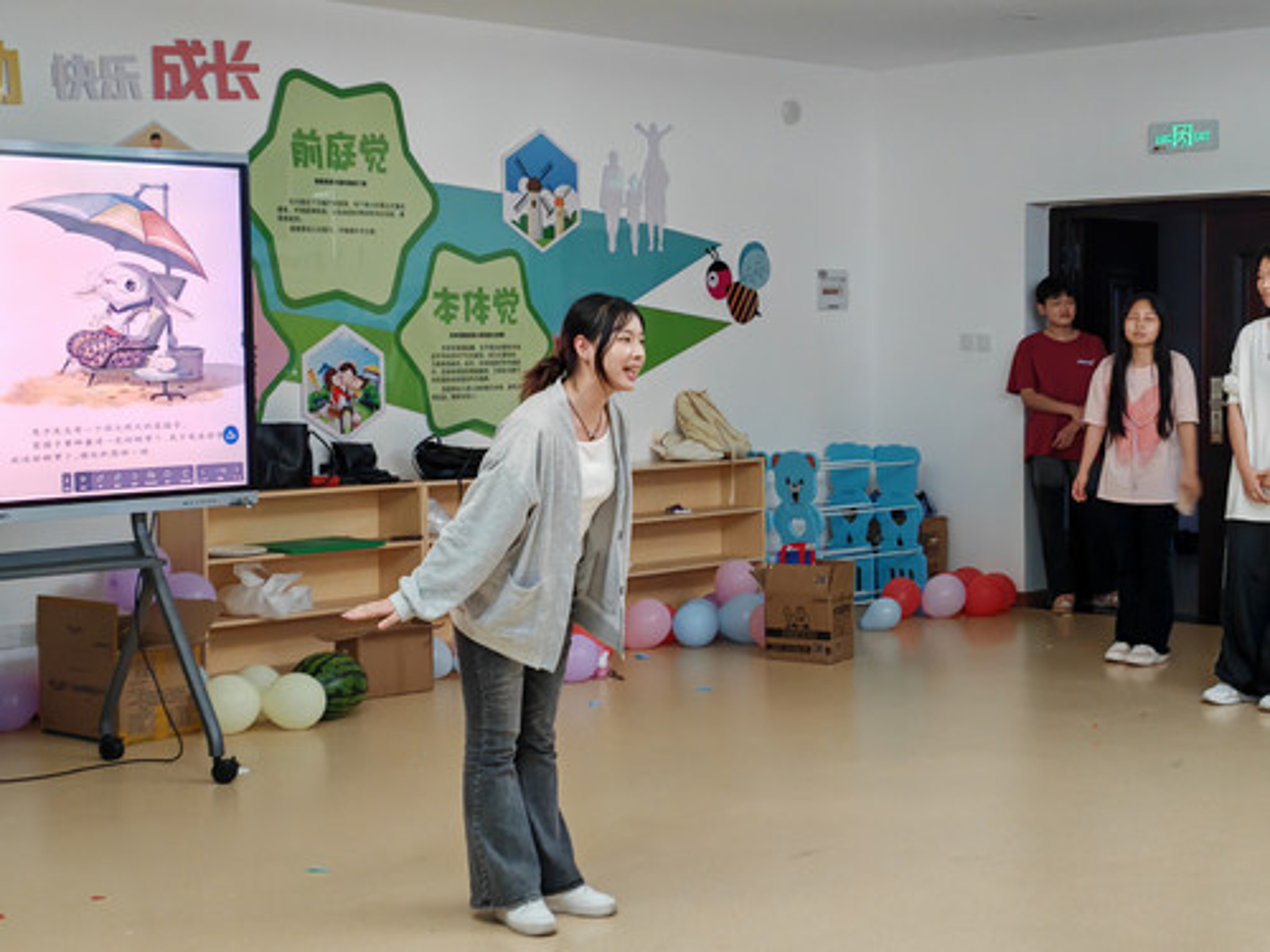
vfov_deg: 23.7
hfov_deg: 31.2
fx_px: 2275
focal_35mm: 62
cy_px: 476
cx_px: 635
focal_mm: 6.12
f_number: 1.9
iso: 500
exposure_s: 1/50
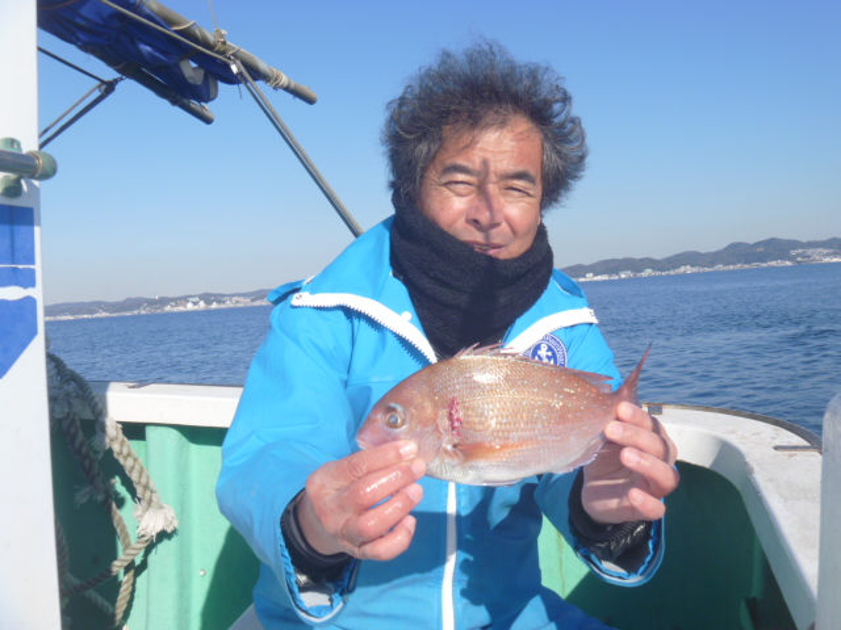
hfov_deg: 52.6
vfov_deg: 40.7
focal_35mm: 35
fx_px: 850
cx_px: 420
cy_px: 315
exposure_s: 1/250
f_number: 5.6
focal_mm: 6.3
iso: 80
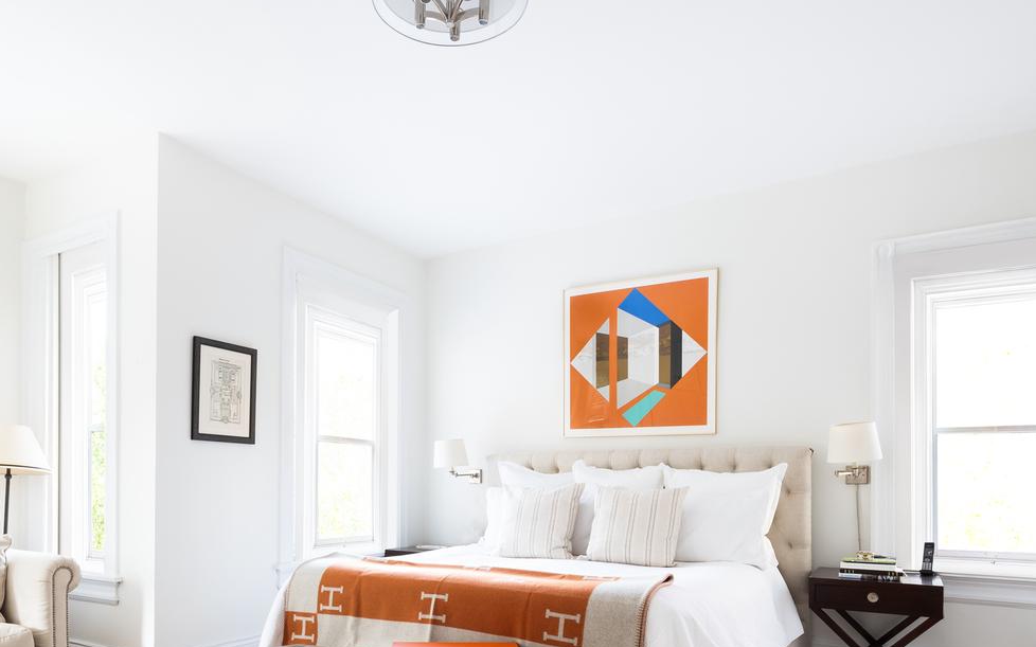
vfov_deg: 47.9
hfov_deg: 72.7
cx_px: 440
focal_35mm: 25
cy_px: 482
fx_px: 699
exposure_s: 1/20
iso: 800
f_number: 11
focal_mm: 16.5
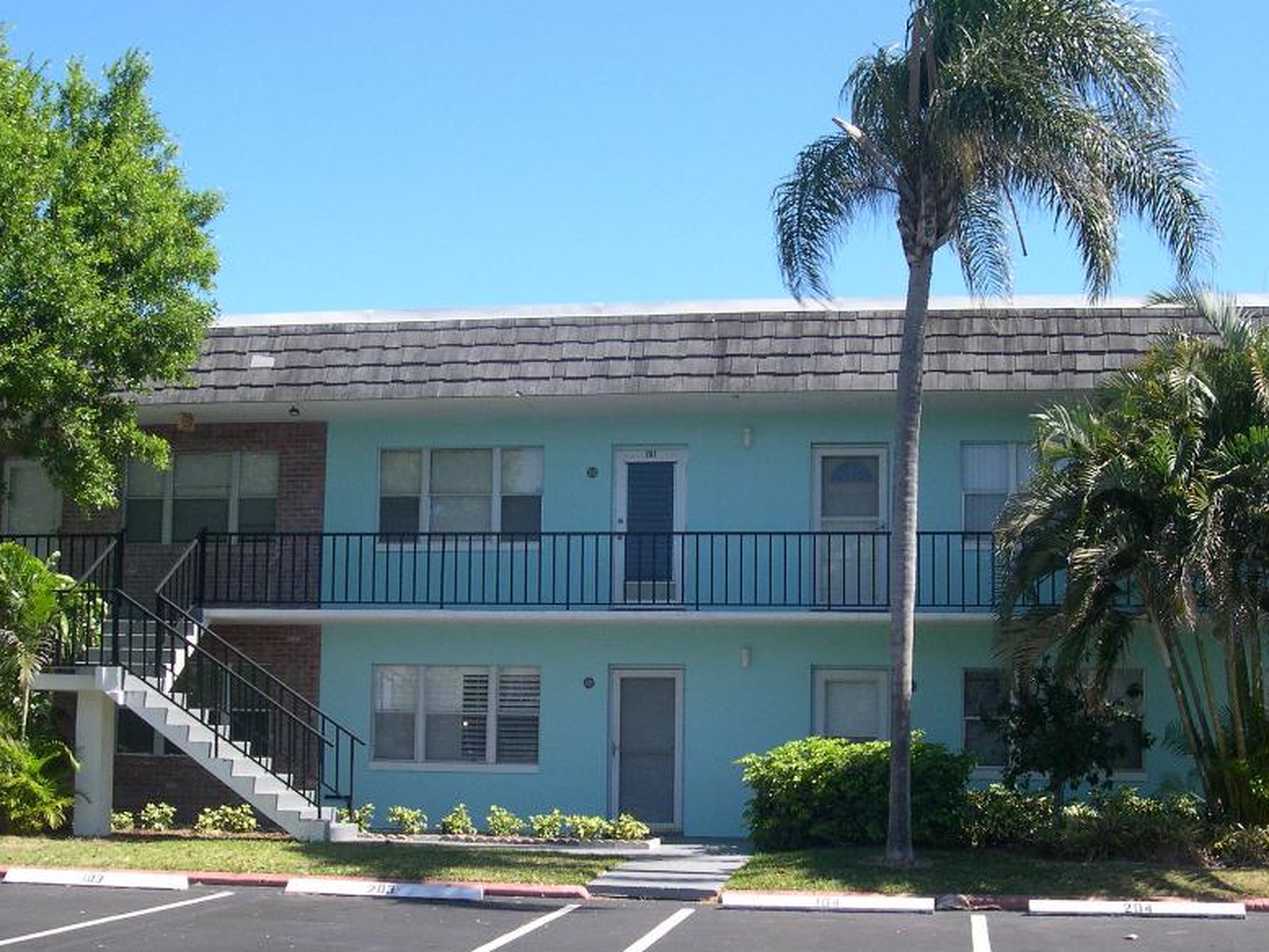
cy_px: 571
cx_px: 649
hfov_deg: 38.2
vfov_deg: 29.1
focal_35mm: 50
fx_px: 1834
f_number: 7.6
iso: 100
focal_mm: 8
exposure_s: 1/132
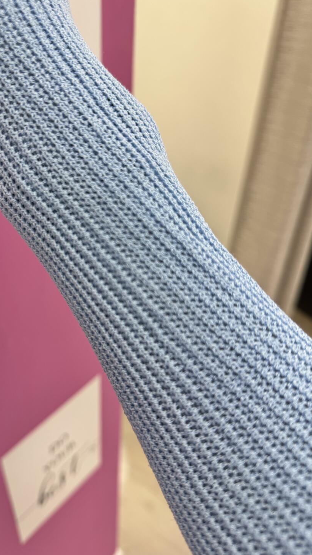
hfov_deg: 42.4
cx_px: 109
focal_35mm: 27
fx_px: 397
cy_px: 276
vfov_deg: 69.9
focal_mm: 6.76
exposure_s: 1/100
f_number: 1.78
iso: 100
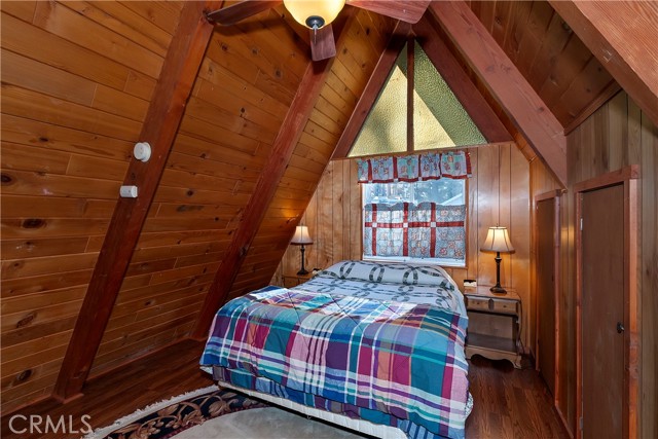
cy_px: 220
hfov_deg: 100.4
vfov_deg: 77.4
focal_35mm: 15
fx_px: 274
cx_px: 329
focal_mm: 10
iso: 400
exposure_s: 1/30
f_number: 8
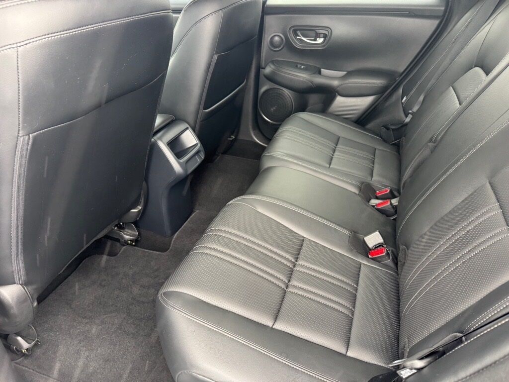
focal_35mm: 24
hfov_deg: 71.6
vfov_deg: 56.8
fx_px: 353
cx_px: 254
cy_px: 191
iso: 400
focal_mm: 6.76
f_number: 1.78
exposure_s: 1/60
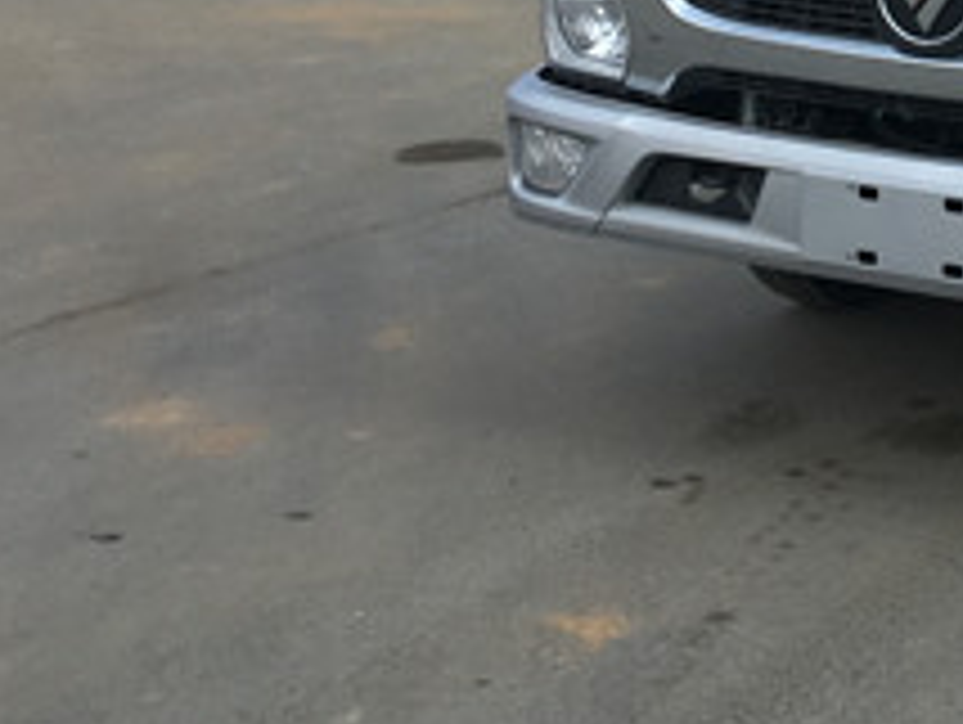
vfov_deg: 14.5
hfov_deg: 19.0
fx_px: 2674
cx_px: 1220
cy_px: -324
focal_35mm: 96
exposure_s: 1/927
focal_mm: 4.15
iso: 25
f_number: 2.2
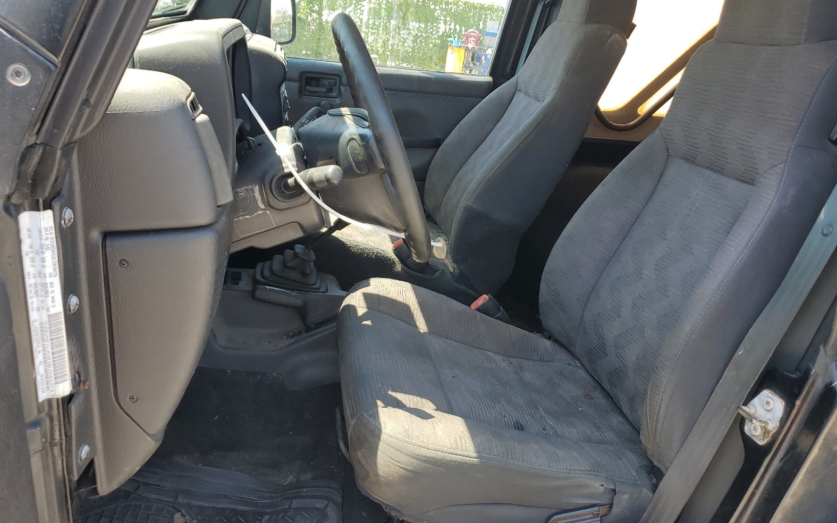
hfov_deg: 66.5
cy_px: 253
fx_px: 639
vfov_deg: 44.5
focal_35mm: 28
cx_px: 420
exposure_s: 1/333
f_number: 1.5
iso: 50
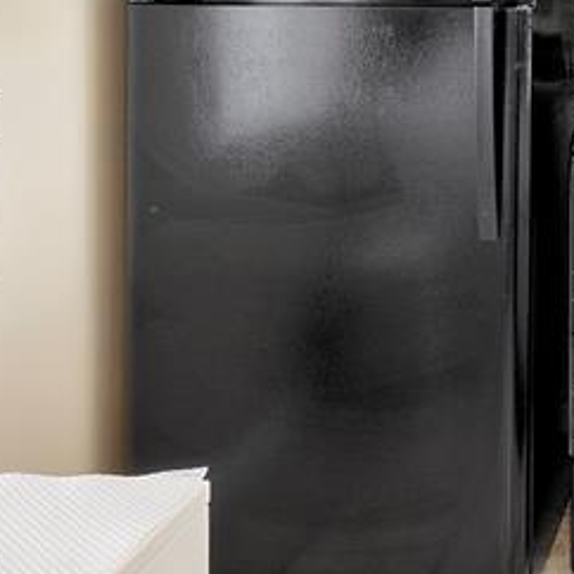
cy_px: -53
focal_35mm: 54
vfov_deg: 28.8
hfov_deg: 26.4
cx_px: 761
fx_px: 1013
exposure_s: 1/40
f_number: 8
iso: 800
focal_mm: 10
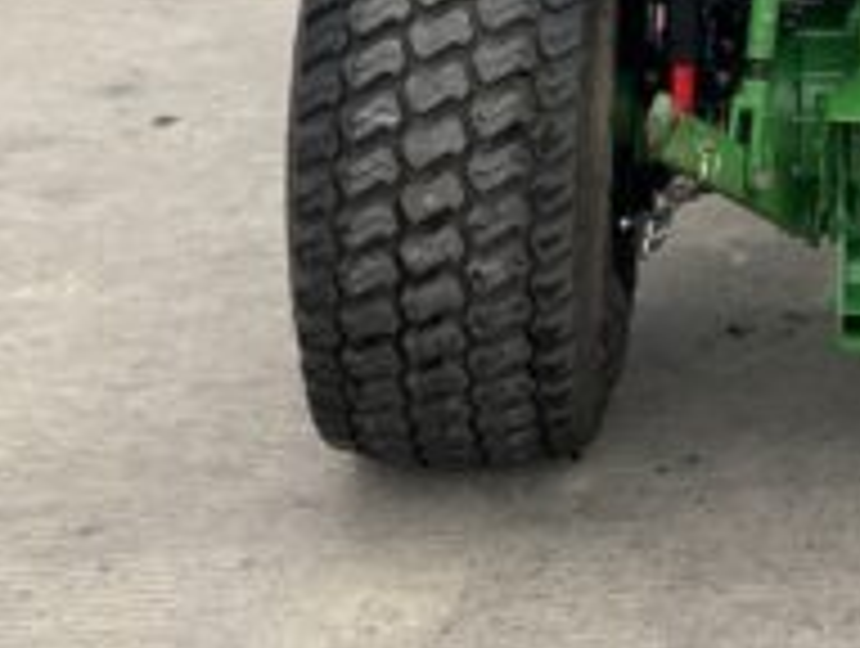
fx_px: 2414
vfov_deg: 14.4
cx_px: 1040
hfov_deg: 19.0
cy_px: -279
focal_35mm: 97
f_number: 1.8
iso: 16
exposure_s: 1/1412
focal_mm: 3
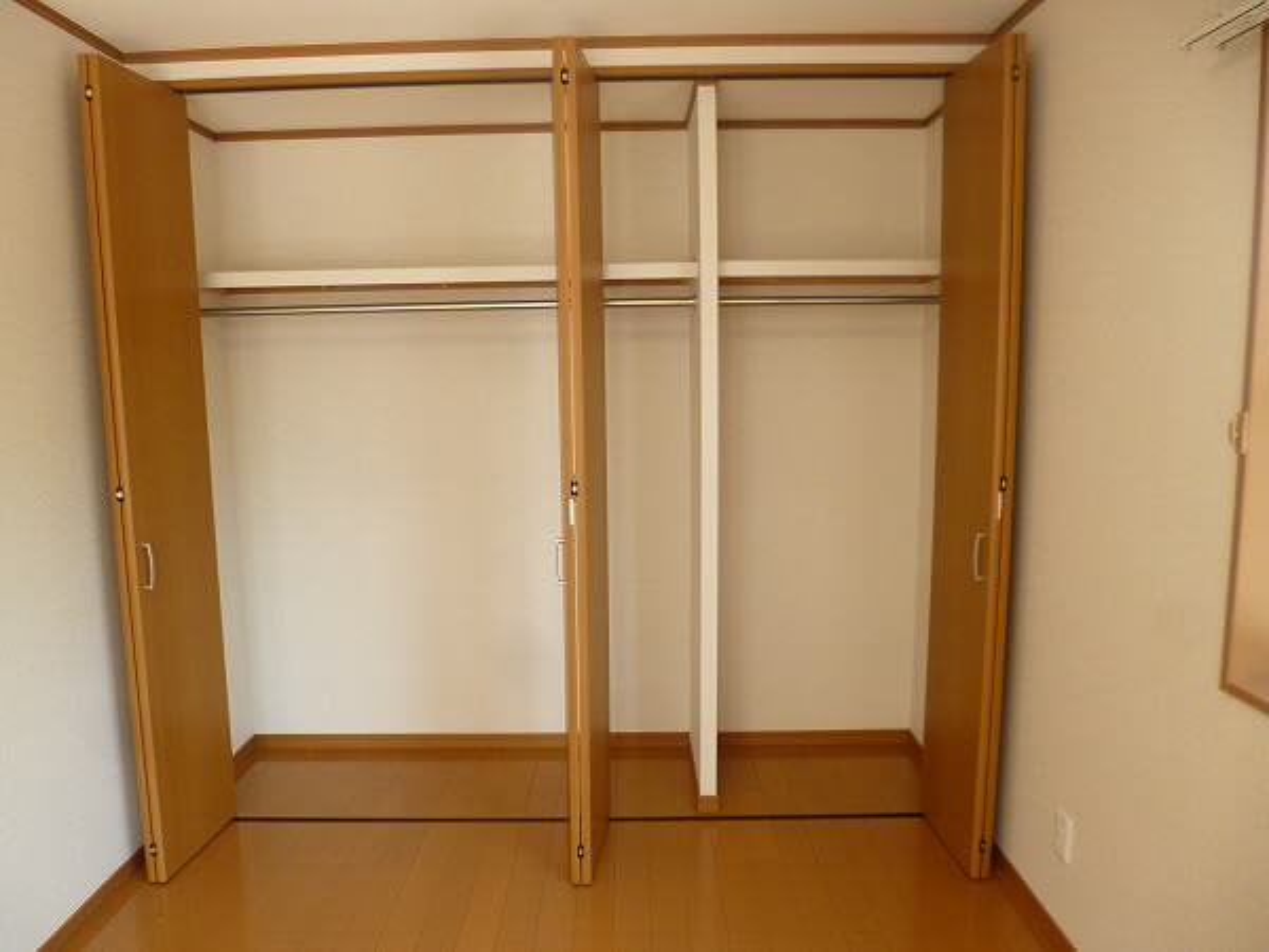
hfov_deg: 71.6
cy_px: 476
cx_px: 634
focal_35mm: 24
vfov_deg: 56.8
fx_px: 880
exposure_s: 1/60
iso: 125
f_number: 2.5
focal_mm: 4.3
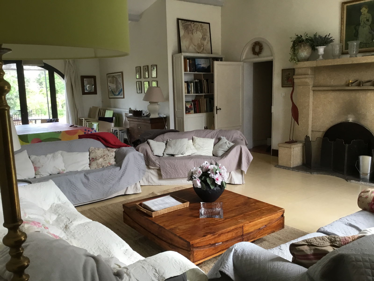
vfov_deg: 45.4
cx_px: 187
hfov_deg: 58.4
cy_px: 140
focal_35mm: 31
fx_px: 335
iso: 32
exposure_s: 1/33
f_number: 2.4
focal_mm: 3.3
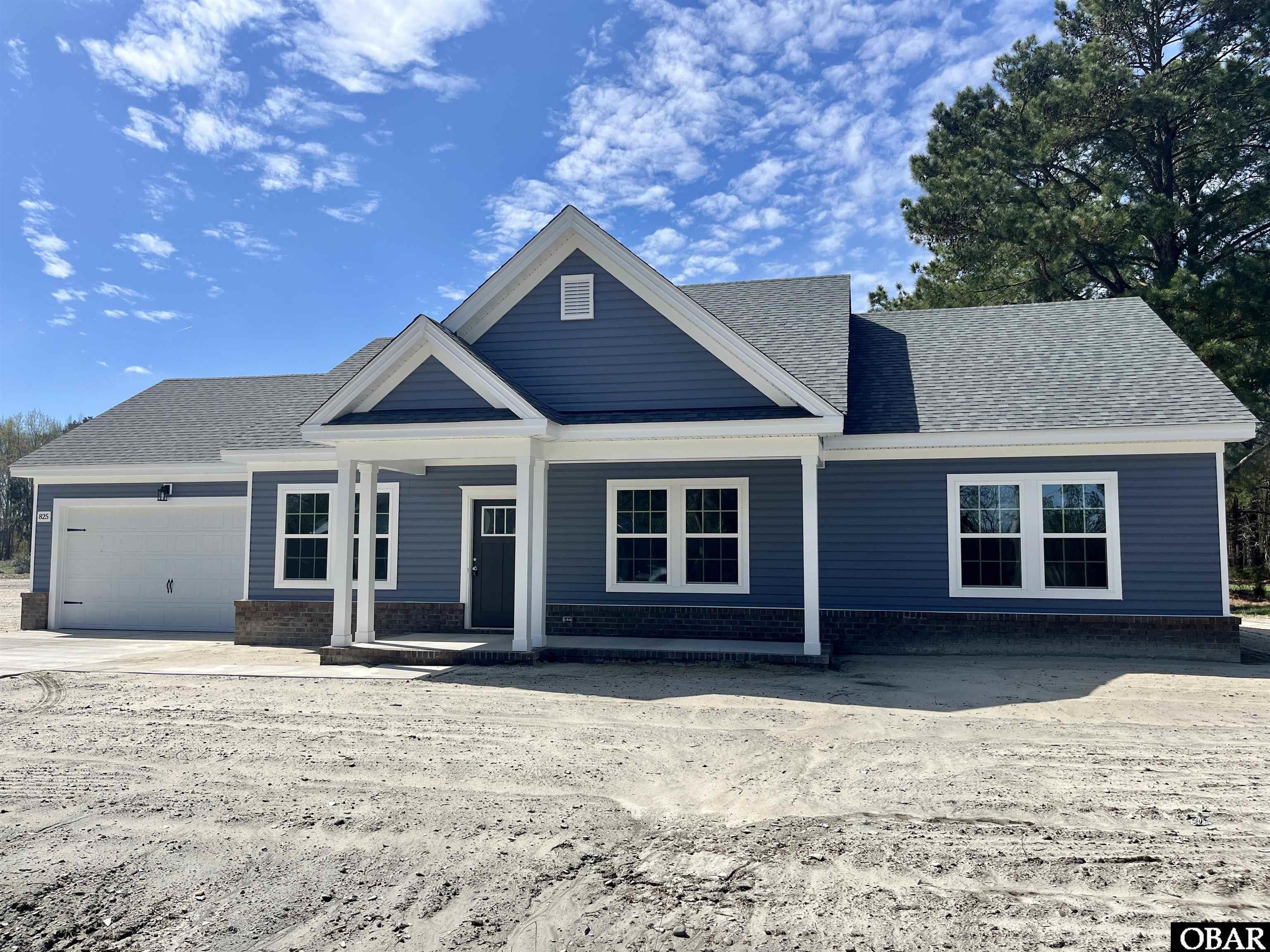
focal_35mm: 26
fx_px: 954
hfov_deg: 67.3
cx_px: 635
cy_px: 476
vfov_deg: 53.1
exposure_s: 1/5319
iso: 50
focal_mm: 5.1
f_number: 1.6
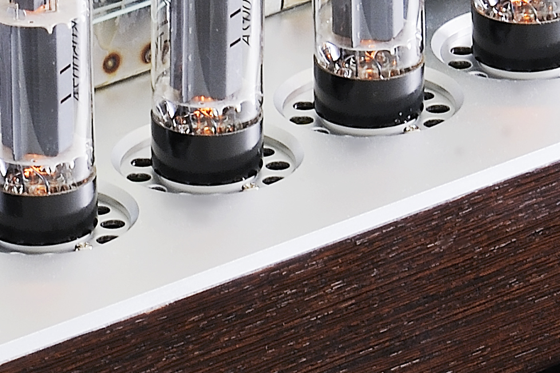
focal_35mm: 457
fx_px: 7105
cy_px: 17
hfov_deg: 4.5
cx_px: 47
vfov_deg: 3.0
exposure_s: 15
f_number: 22
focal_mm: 105
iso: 200
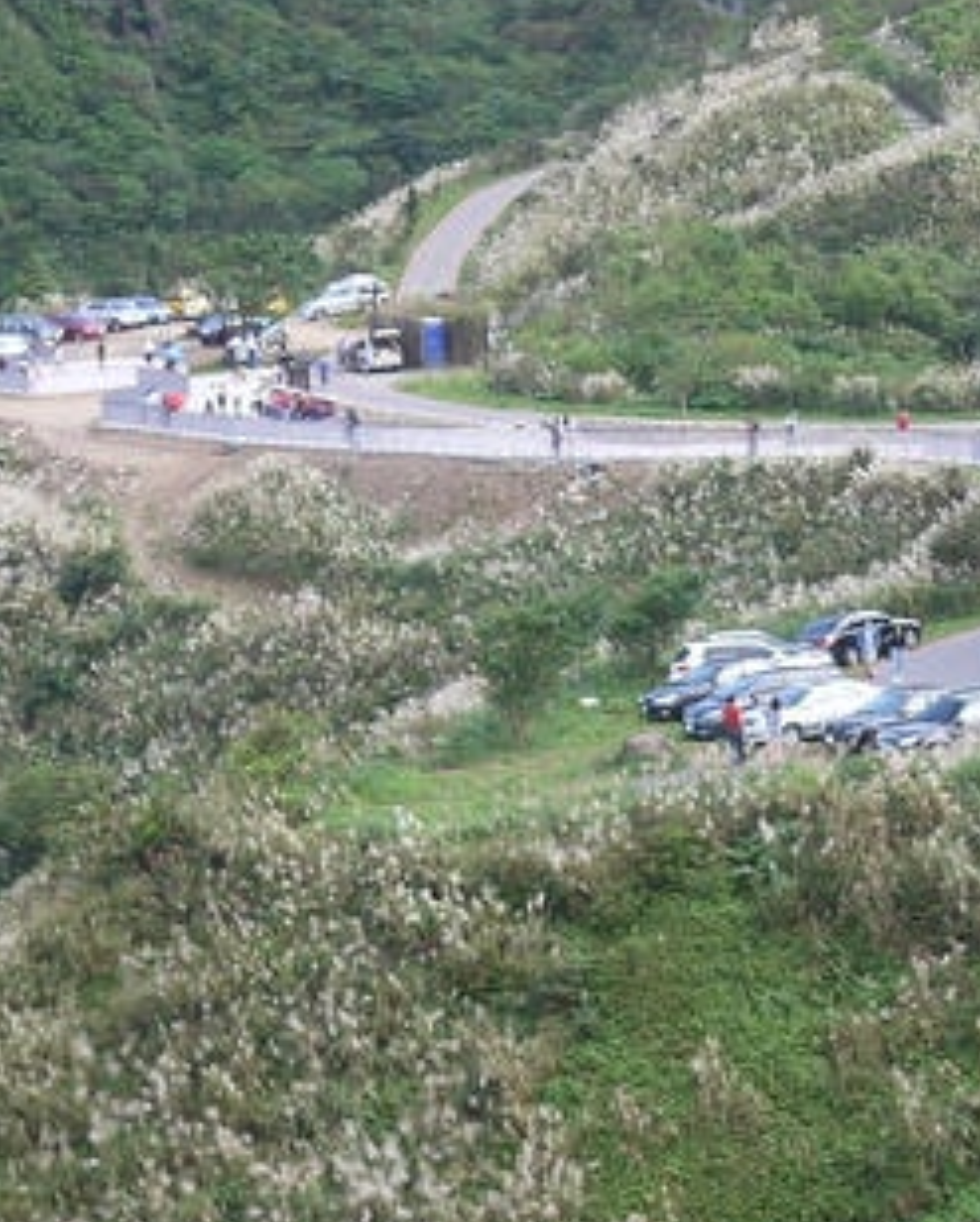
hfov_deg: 10.1
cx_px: 1103
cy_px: 782
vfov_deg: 12.7
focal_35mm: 152
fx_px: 5503
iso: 160
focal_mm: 20
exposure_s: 1/1000
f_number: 2
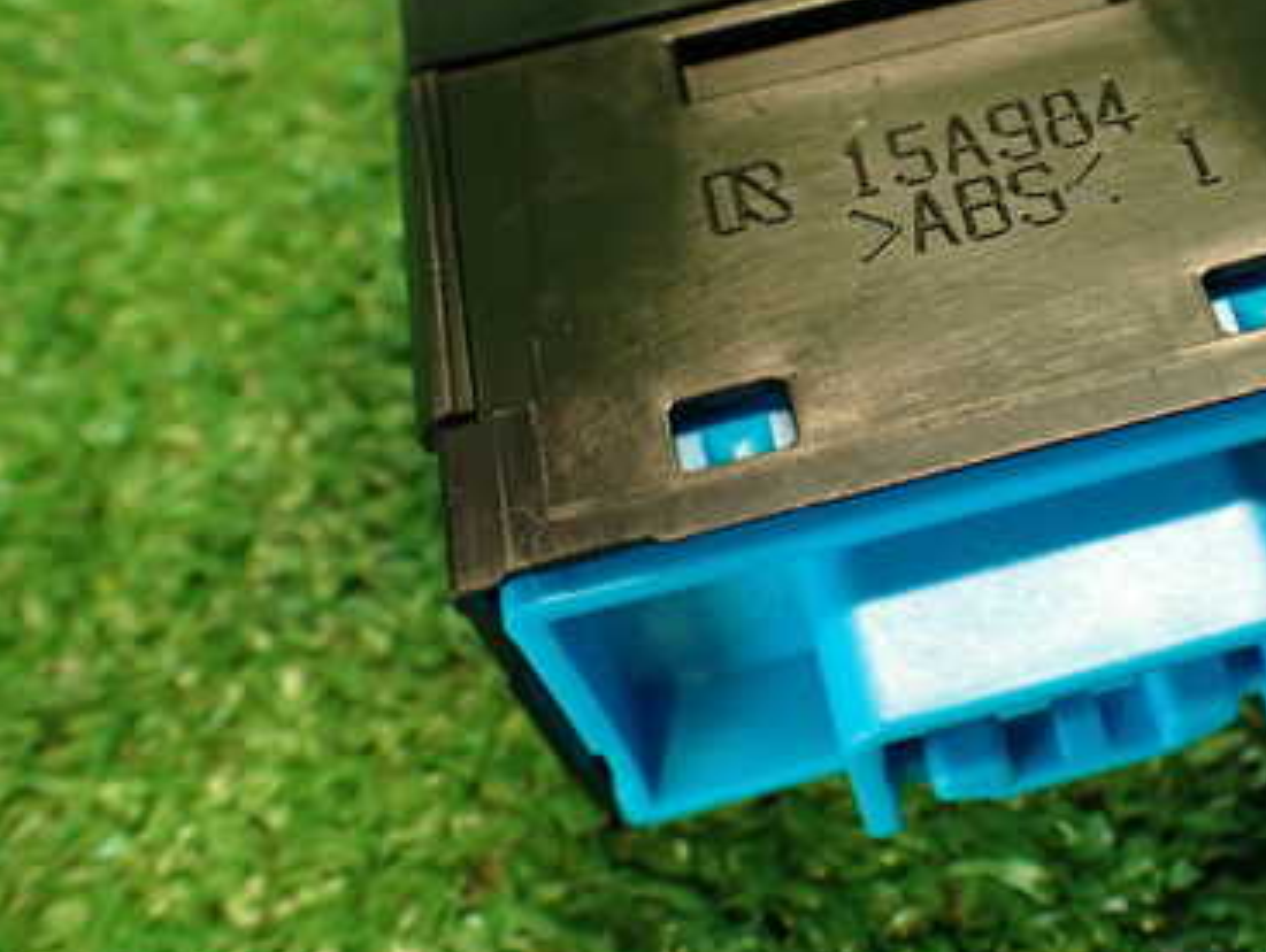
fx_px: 1794
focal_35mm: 49
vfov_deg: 29.4
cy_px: 262
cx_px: 949
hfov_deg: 37.9
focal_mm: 5.4
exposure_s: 1/30
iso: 400
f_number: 2.3
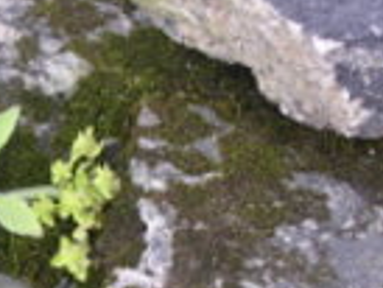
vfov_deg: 10.7
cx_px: -11
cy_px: 204
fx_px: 1539
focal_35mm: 139
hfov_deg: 13.9
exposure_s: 1/43.2
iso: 100
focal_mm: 5.8
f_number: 2.8
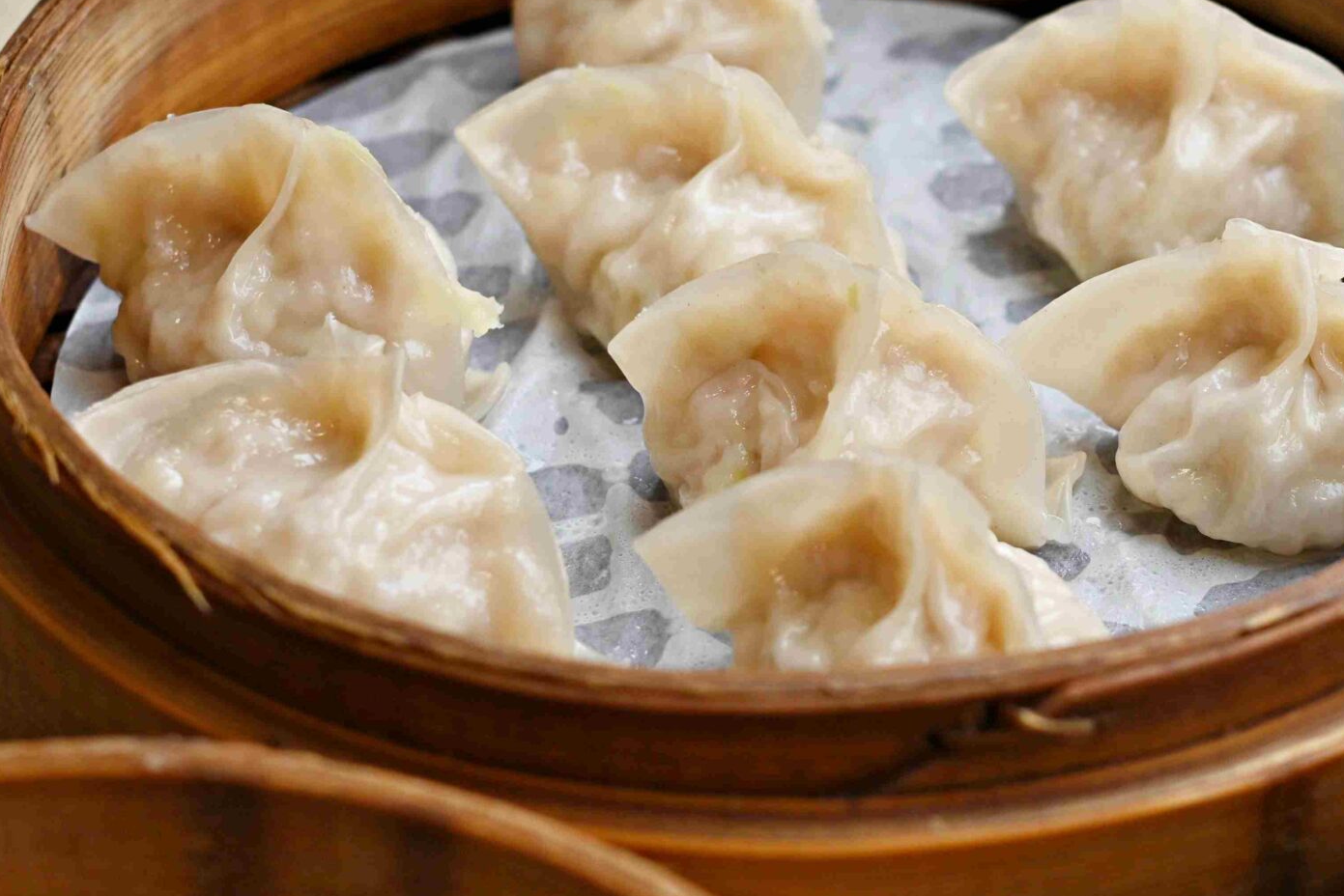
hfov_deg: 14.8
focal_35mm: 138
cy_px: 290
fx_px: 5153
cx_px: 986
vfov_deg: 9.9
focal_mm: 50
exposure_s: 1/320
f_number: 3.2
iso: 140
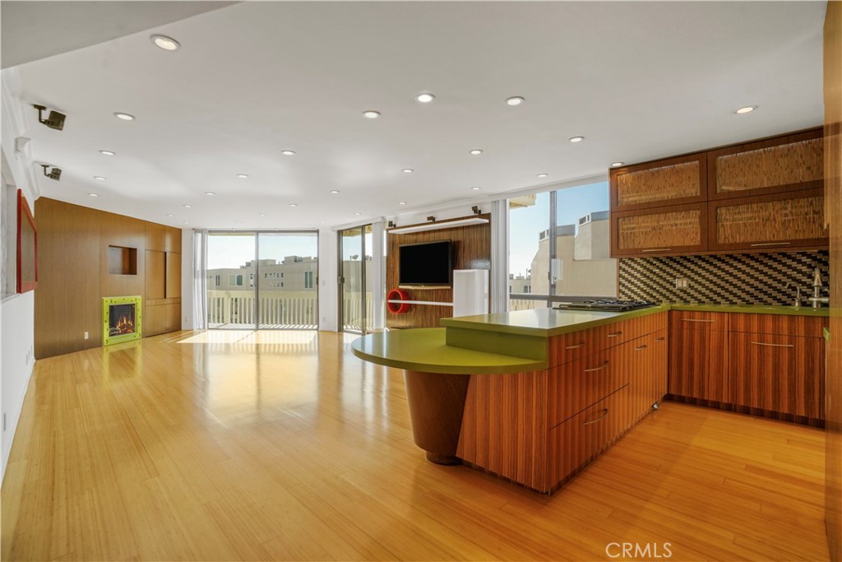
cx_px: 421
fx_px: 351
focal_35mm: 15
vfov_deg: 77.3
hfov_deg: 100.4
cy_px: 281
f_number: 13
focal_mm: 10
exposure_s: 1/30
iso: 400
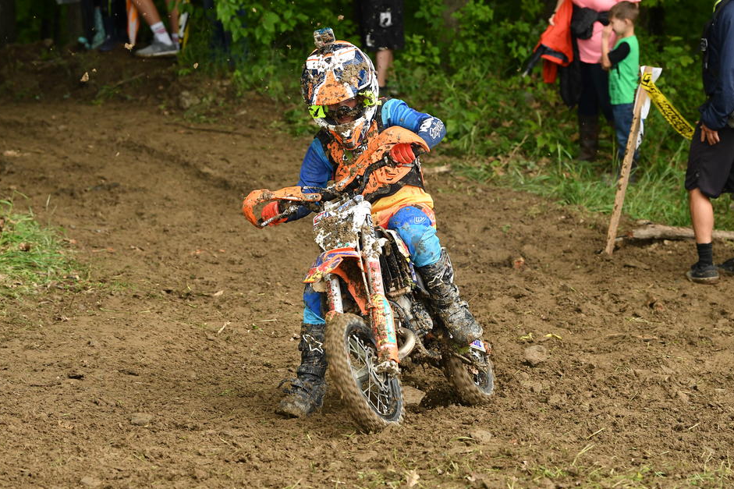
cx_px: 369
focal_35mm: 143
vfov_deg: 9.6
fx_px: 2915
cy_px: 241
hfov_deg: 14.4
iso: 800
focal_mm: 92
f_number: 4.5
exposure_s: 1/640
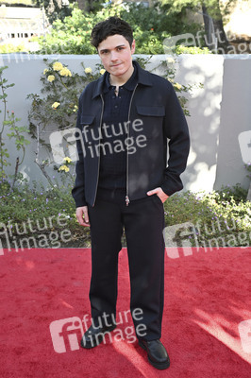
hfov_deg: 35.0
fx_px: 398
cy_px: 189
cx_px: 126
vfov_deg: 50.7
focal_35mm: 38
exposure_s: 1/320
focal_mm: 38
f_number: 5.6
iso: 640
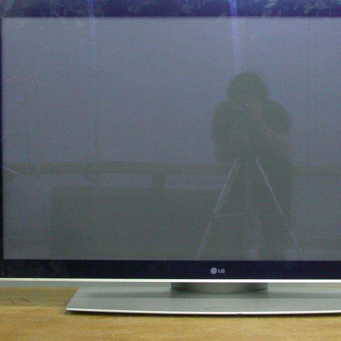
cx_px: 220
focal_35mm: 82
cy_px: 141
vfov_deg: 21.1
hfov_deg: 21.1
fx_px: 914
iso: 214
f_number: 2.9
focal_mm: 11.3
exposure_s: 1/3.9
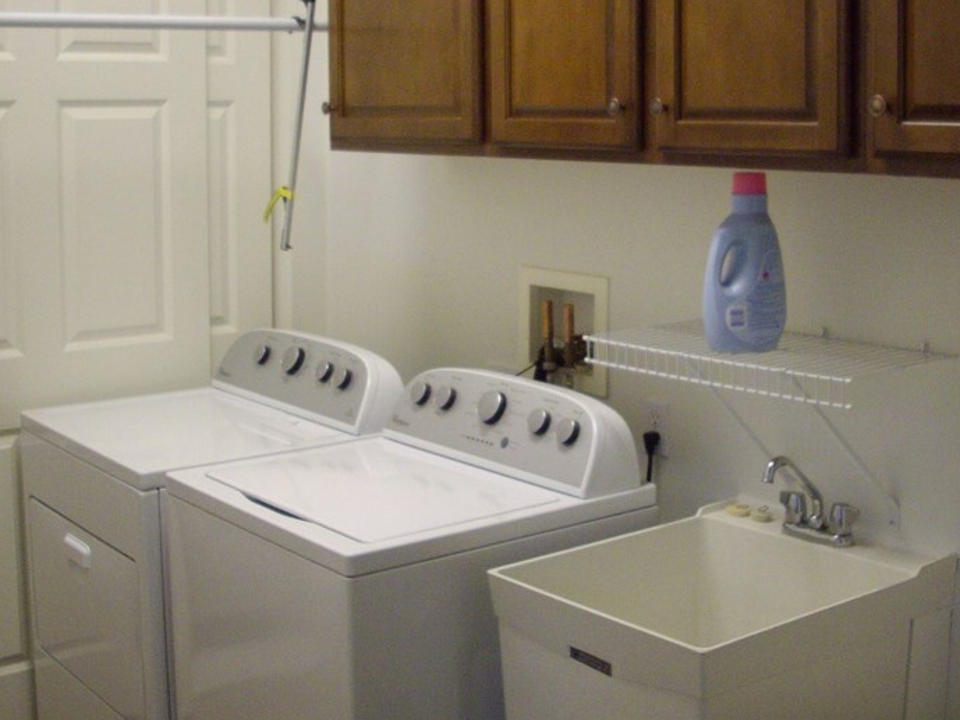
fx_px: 1526
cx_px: 536
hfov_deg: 34.9
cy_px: 227
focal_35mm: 55
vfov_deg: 26.4
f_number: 2.8
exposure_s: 1/50
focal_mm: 6.2
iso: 282
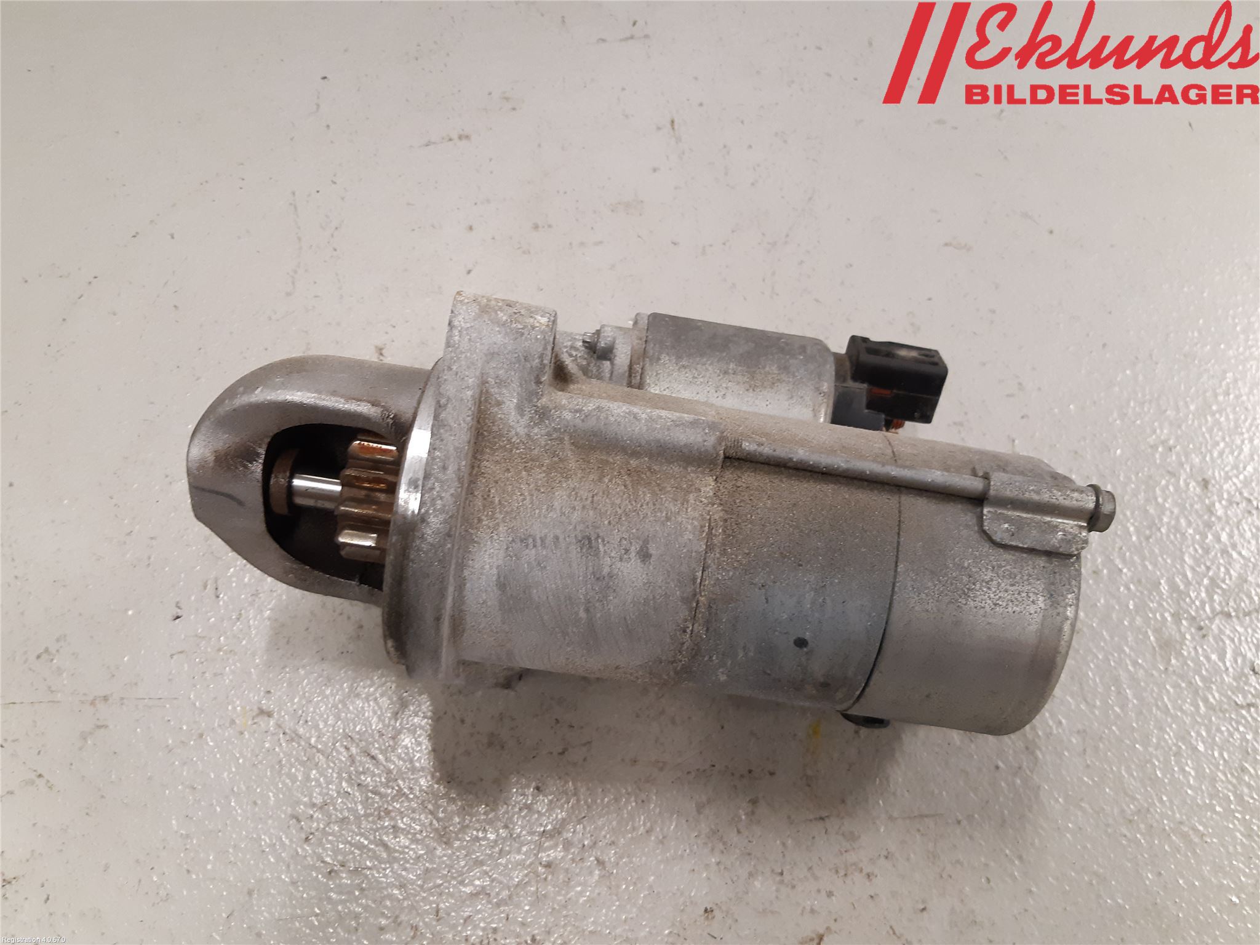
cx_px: 630
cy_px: 472
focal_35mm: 26
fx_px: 946
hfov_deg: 67.3
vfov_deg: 53.1
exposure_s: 1/50
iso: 200
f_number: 1.7
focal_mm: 3.93
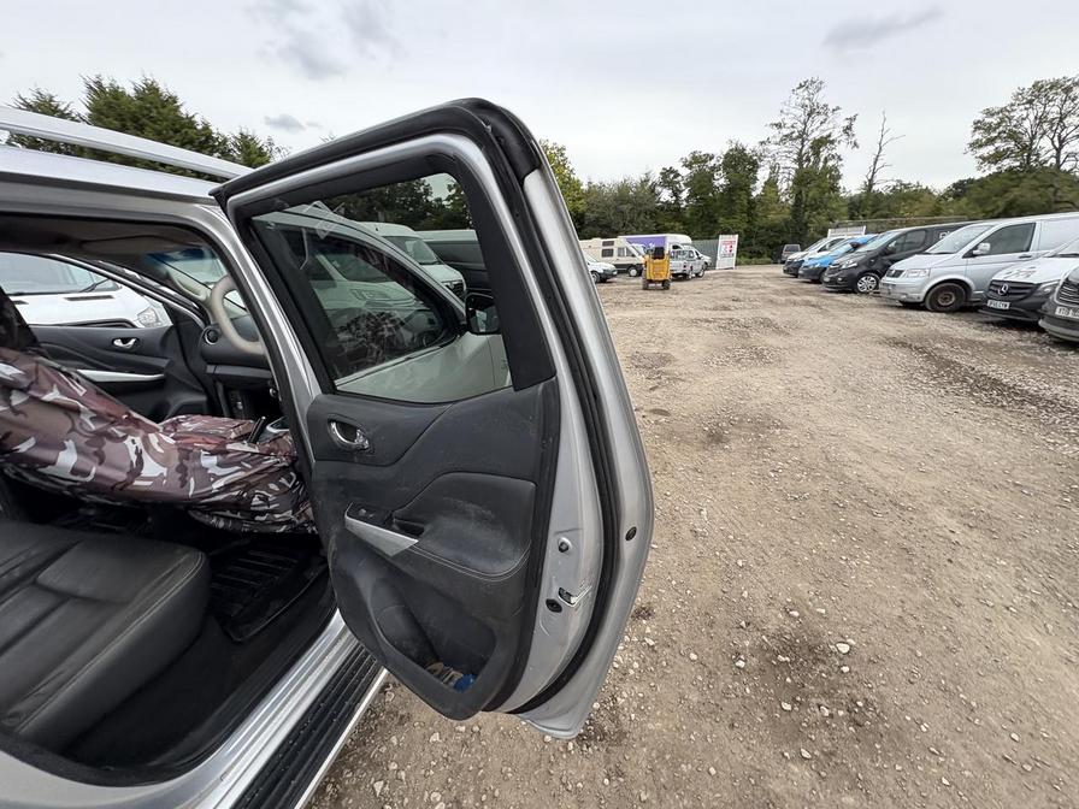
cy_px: 404
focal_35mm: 14
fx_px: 436
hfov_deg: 102.1
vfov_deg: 85.7
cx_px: 540
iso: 64
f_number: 2.2
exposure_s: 1/174
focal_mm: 2.22
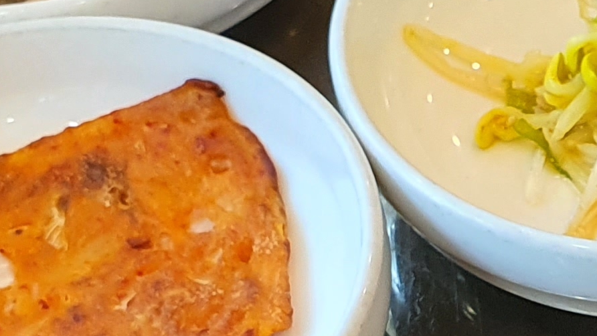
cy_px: 574
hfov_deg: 16.0
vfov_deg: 9.1
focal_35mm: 128
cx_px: 761
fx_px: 2026
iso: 250
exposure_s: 1/120
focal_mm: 4.3
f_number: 2.4
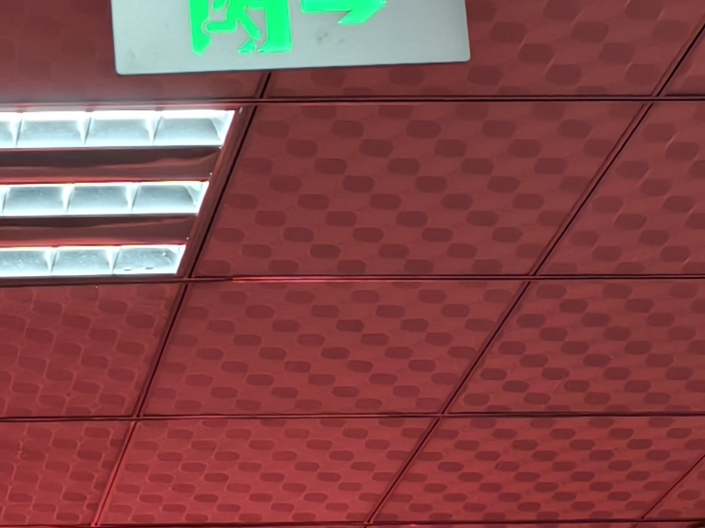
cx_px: -271
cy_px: 935
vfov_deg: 11.2
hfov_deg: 15.1
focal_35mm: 123
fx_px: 2504
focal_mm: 6.54
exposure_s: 1/60
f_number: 1.57
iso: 95
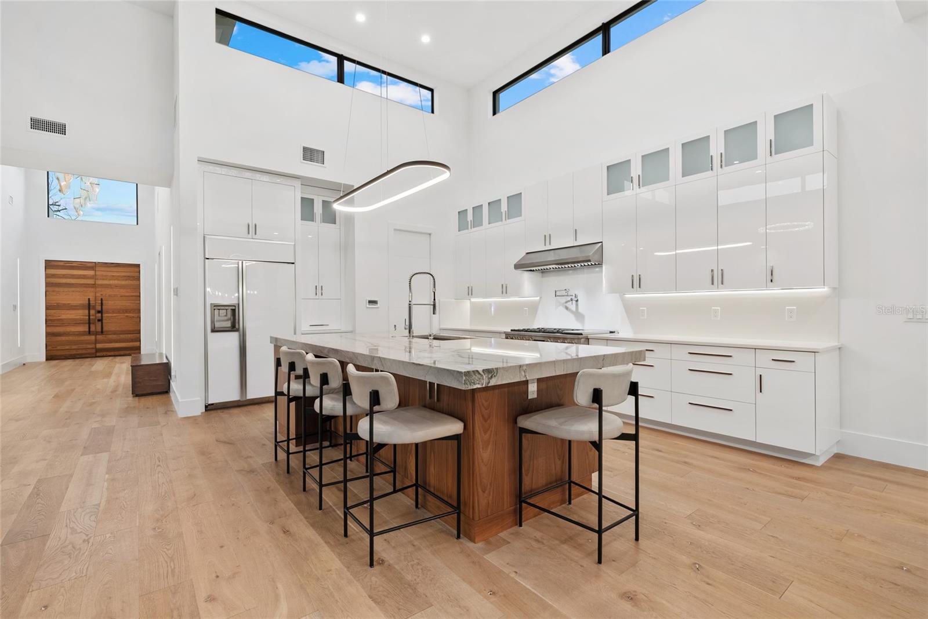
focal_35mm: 16
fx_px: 413
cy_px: 310
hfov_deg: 96.7
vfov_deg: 73.8
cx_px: 464
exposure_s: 1/3
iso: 400
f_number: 9
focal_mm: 16
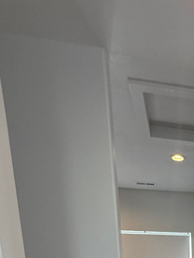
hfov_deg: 30.4
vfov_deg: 34.4
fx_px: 291
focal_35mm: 39
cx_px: 241
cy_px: 333
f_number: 2.2
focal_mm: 2.22
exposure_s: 1/120
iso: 160
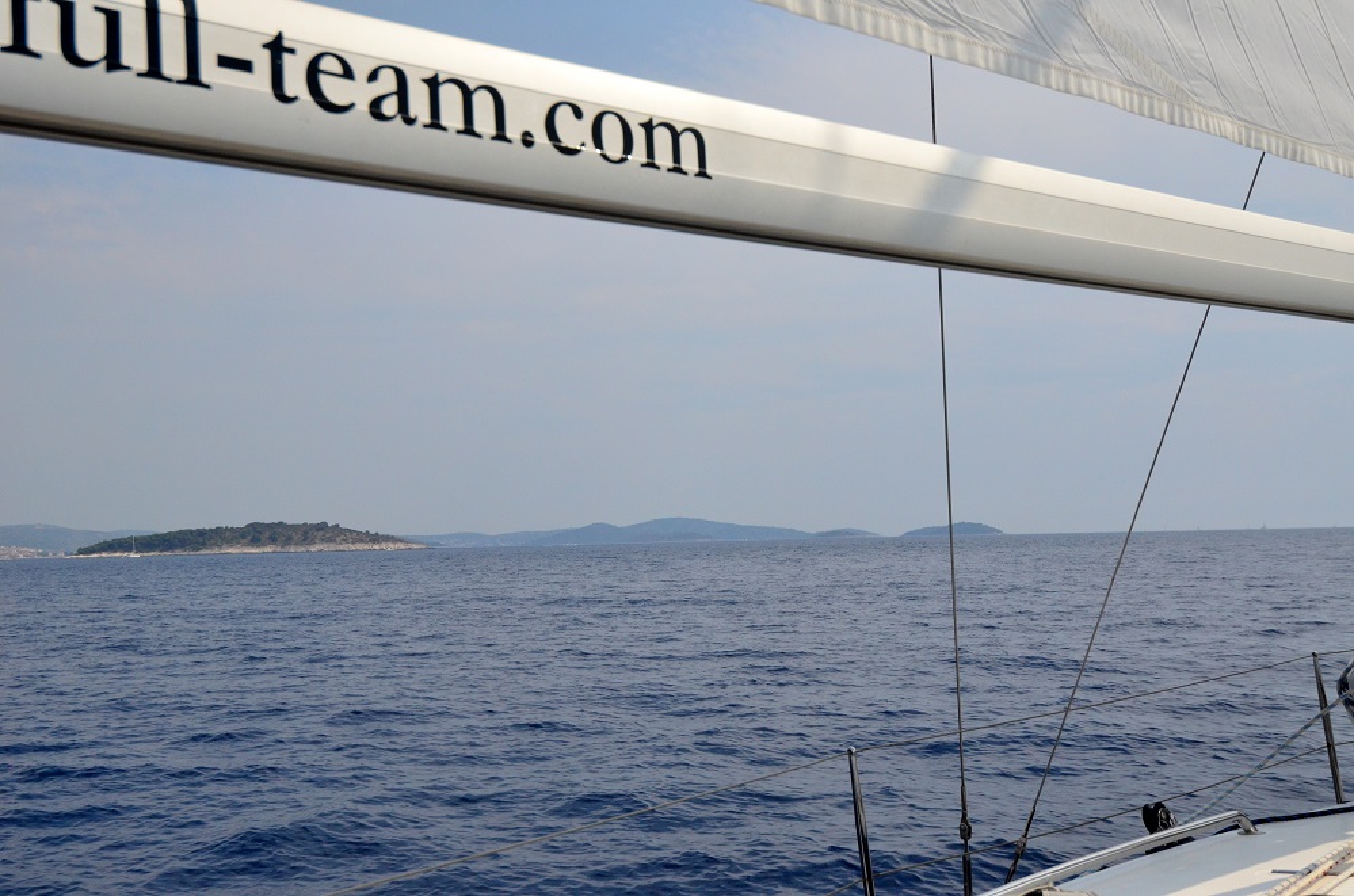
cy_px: 448
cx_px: 677
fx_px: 1351
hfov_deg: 53.2
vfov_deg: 36.7
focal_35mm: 36
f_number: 5.6
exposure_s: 1/8000
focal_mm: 24
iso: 900
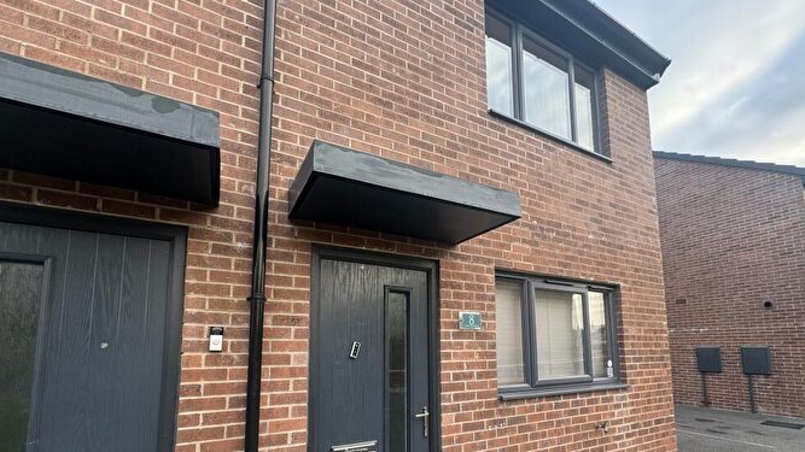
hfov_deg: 99.3
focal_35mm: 16
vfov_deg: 64.7
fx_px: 341
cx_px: 389
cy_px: 314
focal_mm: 2.22
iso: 50
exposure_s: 1/99
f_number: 2.2
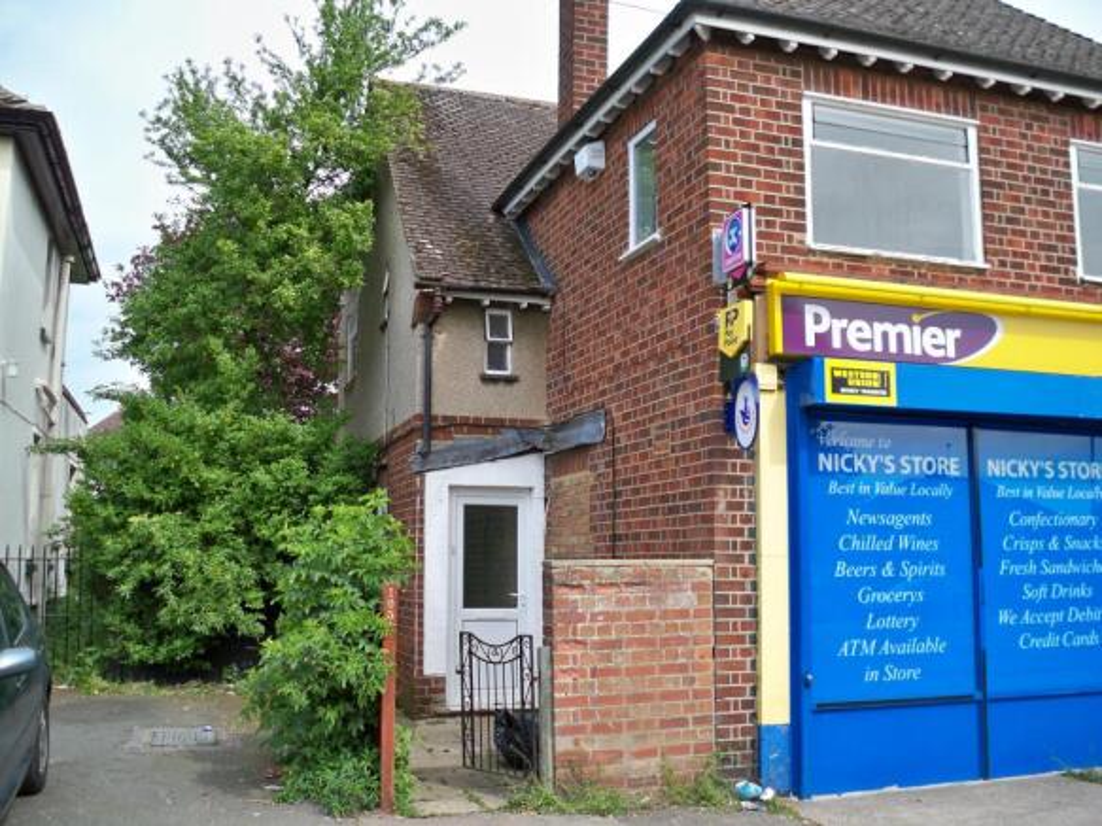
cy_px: 413
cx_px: 551
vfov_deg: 40.7
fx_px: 1114
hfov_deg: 52.6
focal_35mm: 35
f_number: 3.1
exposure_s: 1/320
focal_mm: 6.3
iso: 64
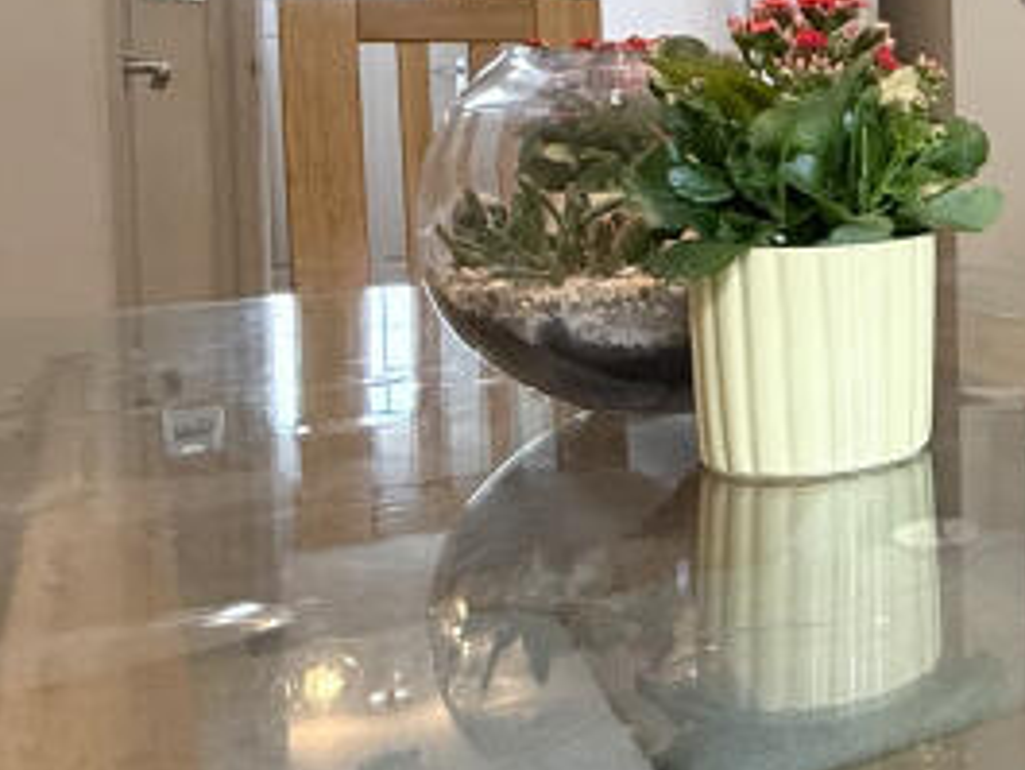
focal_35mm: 54
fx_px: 1600
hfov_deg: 26.5
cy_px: 132
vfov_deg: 26.4
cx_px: 1508
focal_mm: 2.22
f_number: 2.2
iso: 200
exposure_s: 1/100
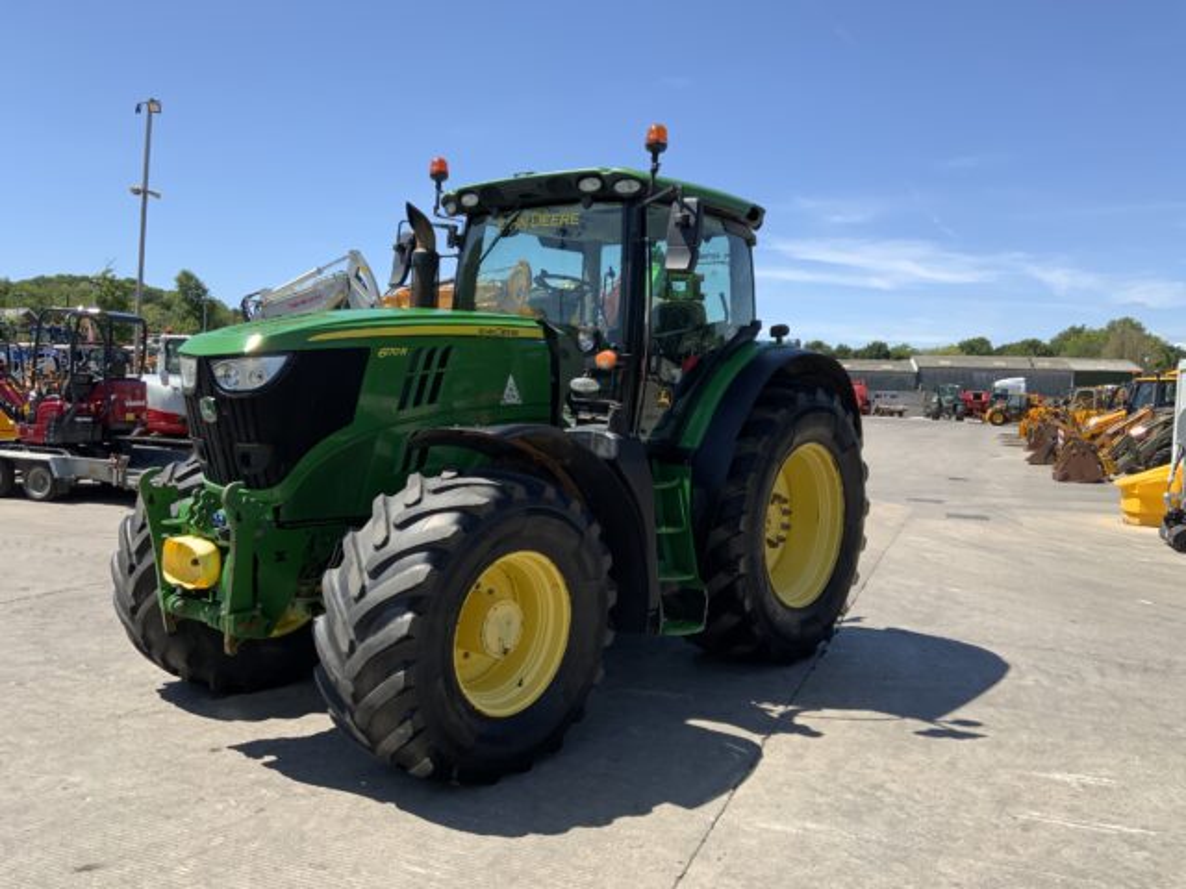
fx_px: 994
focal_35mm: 29
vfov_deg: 48.2
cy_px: 444
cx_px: 593
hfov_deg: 61.7
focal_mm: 3
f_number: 1.8
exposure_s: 1/1534
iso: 16
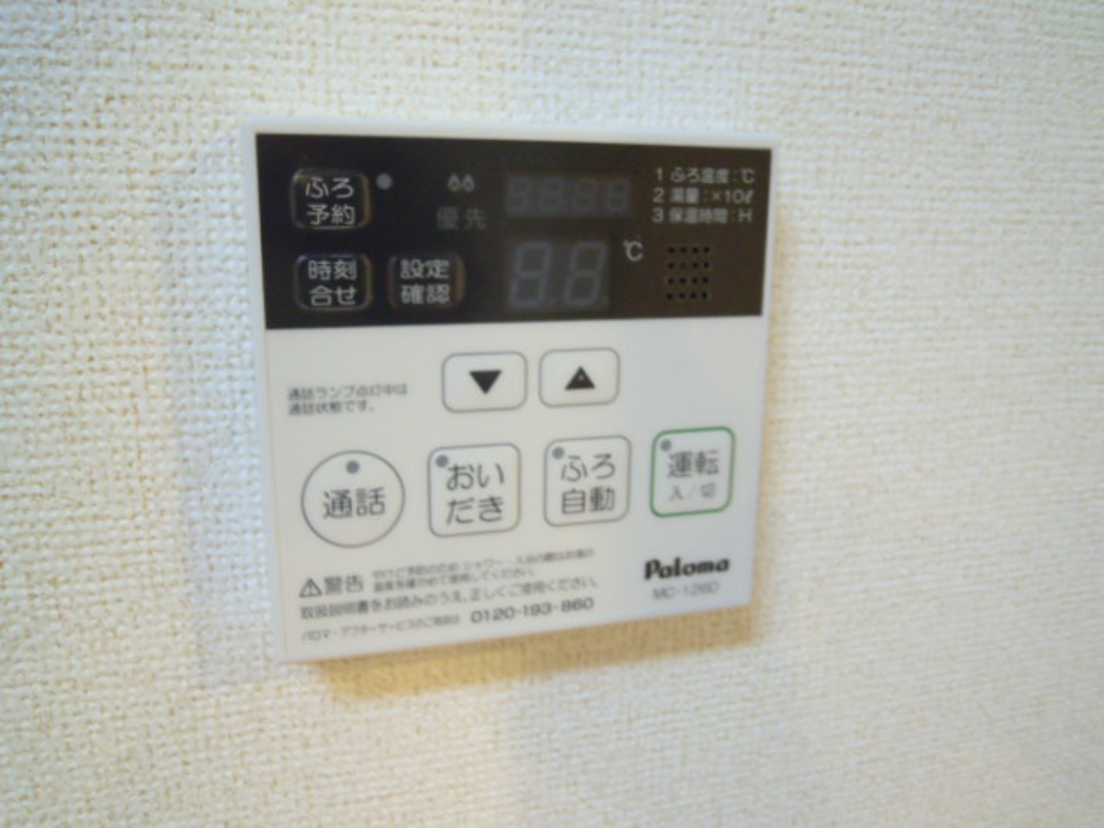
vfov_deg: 49.7
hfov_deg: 63.4
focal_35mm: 28
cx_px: 552
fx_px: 893
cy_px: 414
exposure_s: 1/30
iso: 400
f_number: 2.7
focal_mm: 5
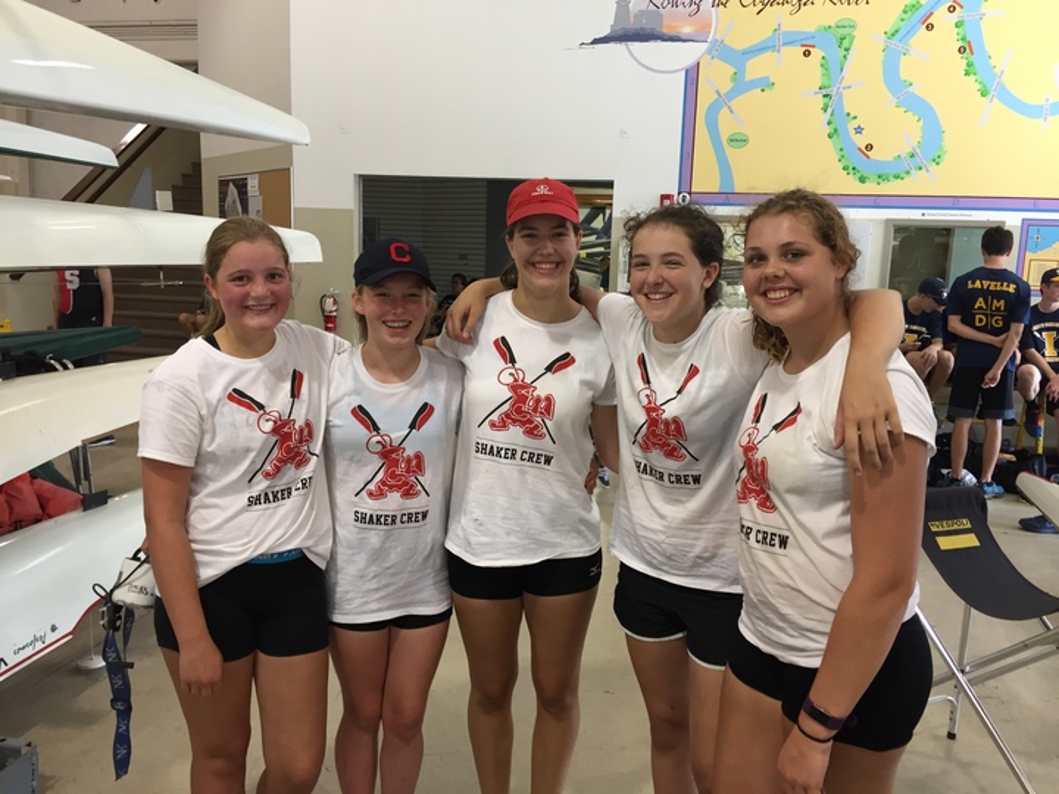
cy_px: 397
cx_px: 530
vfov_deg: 48.2
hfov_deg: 61.7
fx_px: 887
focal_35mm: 29
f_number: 2.2
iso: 80
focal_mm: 4.15
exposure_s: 1/30
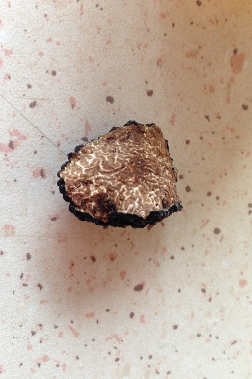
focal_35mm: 35
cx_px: 124
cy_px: 191
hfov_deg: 37.8
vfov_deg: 54.4
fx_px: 368
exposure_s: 1/20
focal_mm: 4.12
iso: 320
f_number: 2.4
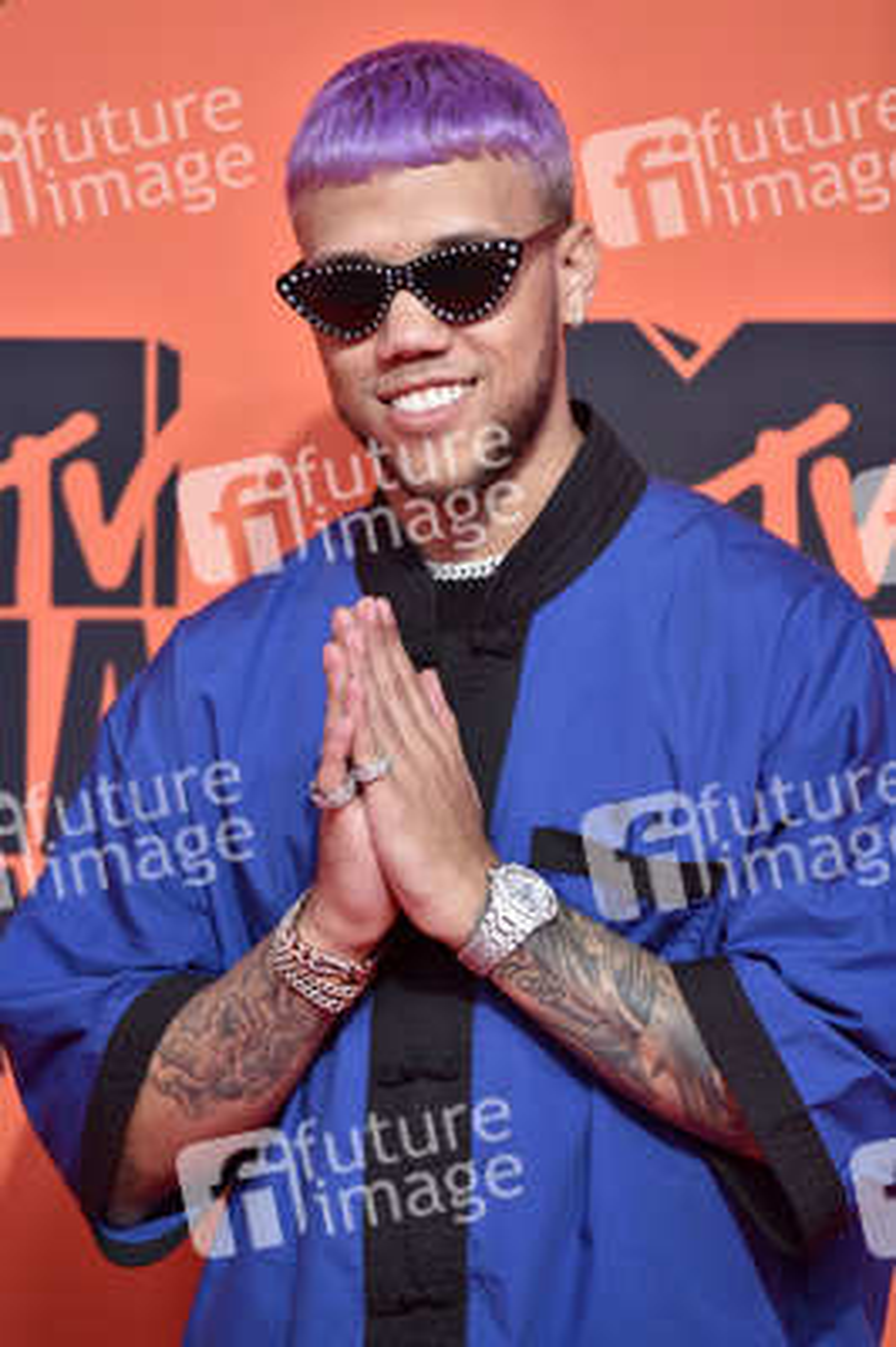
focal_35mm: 200
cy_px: 674
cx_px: 448
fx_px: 7479
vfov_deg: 10.3
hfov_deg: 6.9
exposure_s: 1/250
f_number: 3.5
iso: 2000
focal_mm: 200
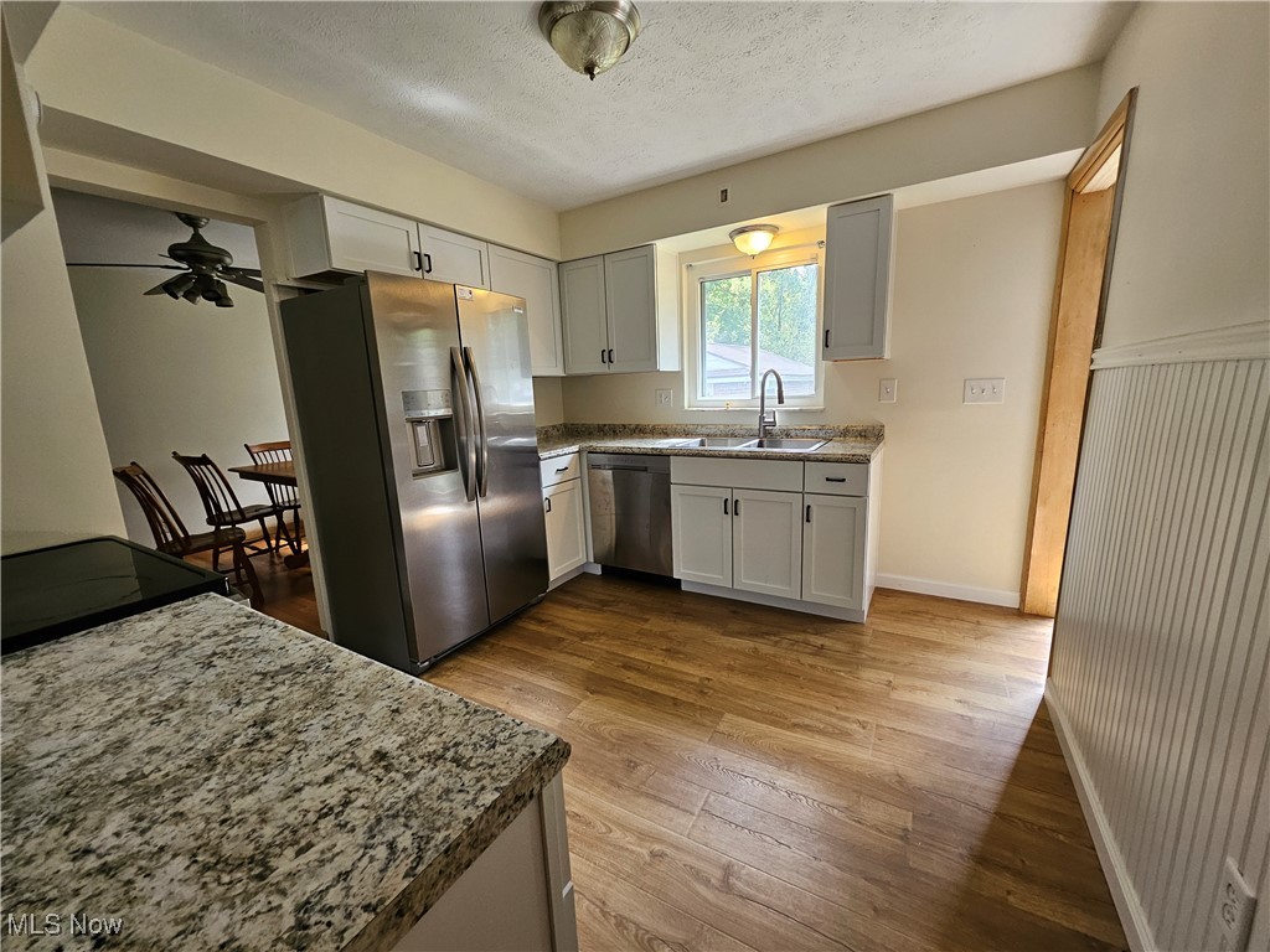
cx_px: 635
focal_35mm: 13
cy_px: 476
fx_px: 477
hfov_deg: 106.2
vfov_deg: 89.9
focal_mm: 1.74
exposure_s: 1/60
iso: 125
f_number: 2.2
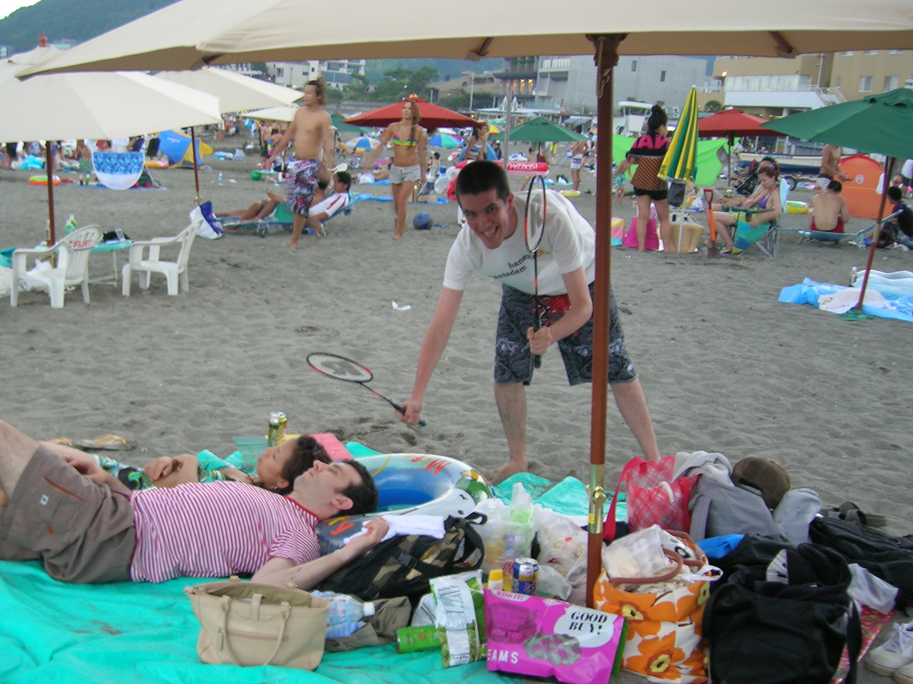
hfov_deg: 41.8
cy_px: 424
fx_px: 1187
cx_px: 351
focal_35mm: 45
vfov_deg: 32.0
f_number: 2.9
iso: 50
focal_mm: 6
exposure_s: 1/9
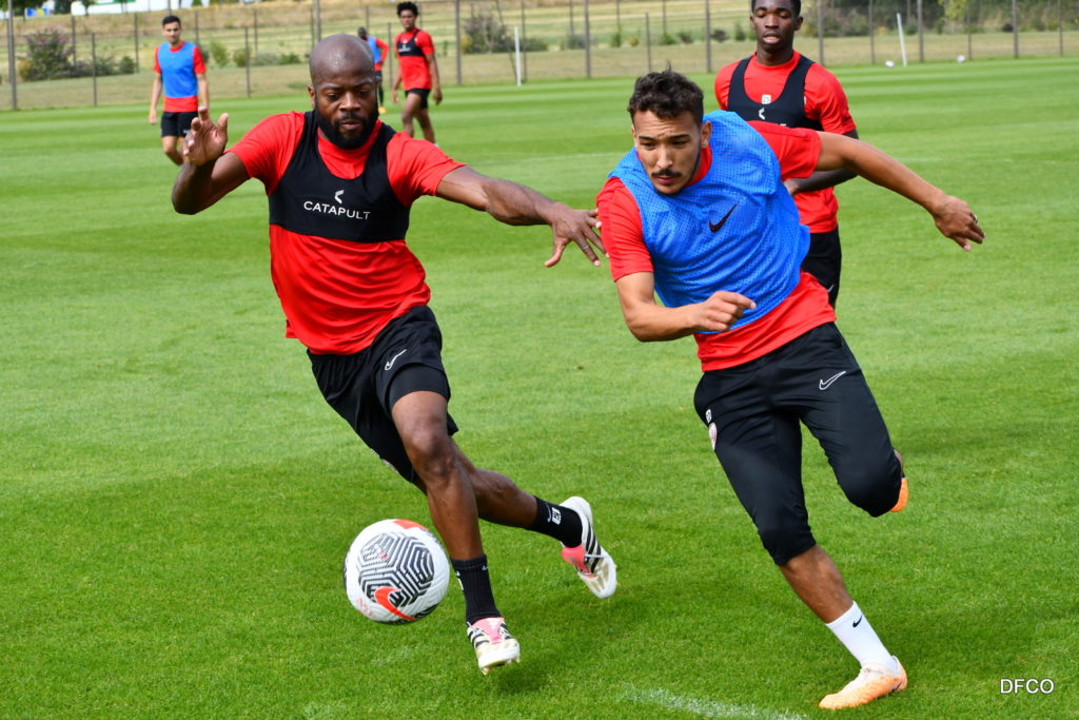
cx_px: 540
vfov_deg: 13.0
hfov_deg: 19.5
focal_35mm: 105
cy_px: 360
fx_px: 3147
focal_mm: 70
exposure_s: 1/1600
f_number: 6.3
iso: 400
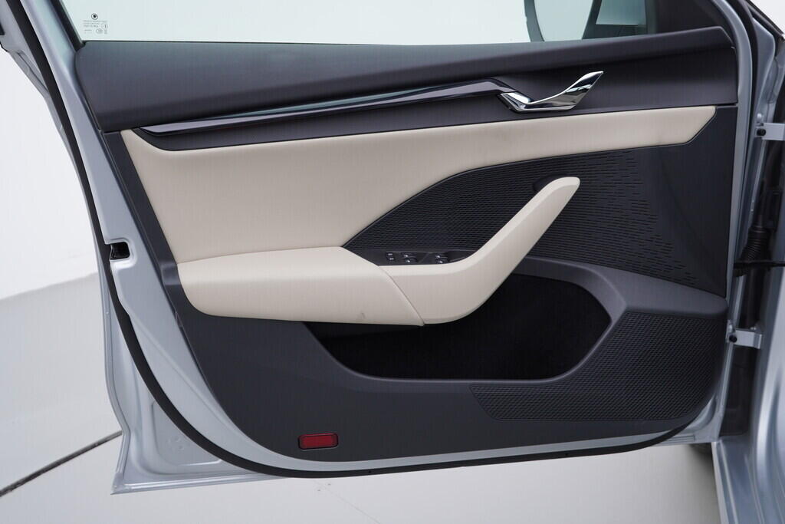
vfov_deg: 36.9
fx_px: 785
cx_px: 392
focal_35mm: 36
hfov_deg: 53.1
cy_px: 262
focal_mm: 24
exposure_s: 1/60
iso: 125
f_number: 3.5
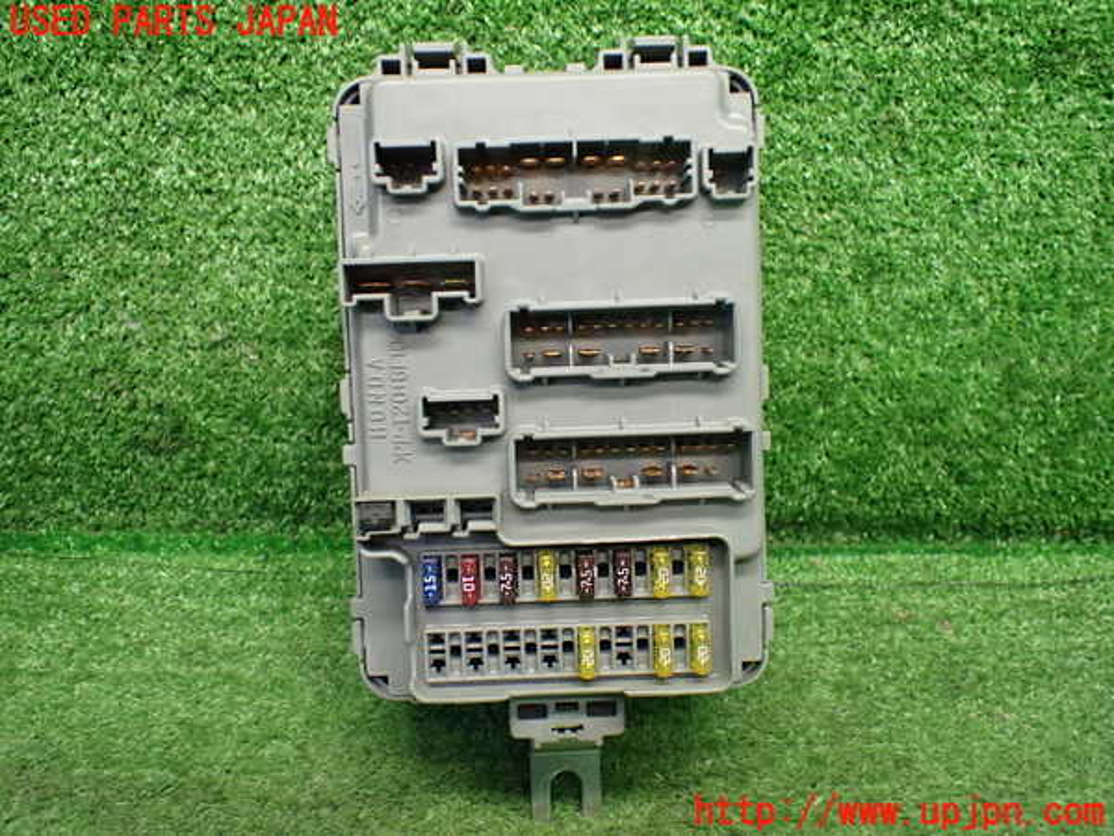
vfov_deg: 46.8
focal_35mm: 30
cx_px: 557
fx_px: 965
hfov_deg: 60.0
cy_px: 418
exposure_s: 1/100
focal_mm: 5.4
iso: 800
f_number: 2.3
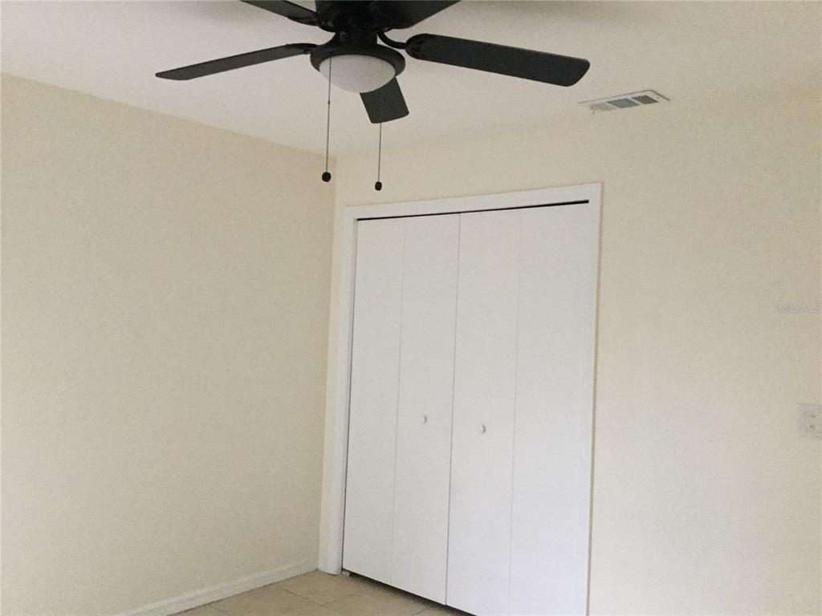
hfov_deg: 58.4
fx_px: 736
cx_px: 411
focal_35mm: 31
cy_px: 308
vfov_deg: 45.4
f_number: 2.4
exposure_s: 1/30
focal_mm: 3.3
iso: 200
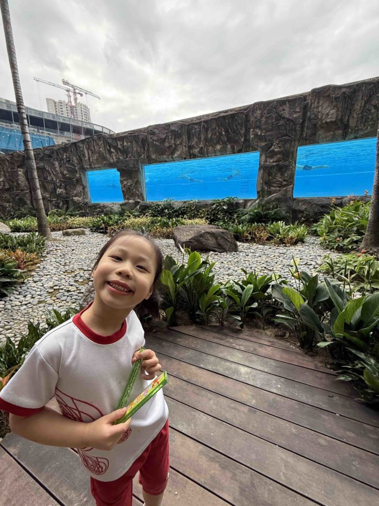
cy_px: 255
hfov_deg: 81.6
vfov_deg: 98.2
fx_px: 219
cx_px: 177
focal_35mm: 15
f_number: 2.2
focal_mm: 2.22
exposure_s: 1/99
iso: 80
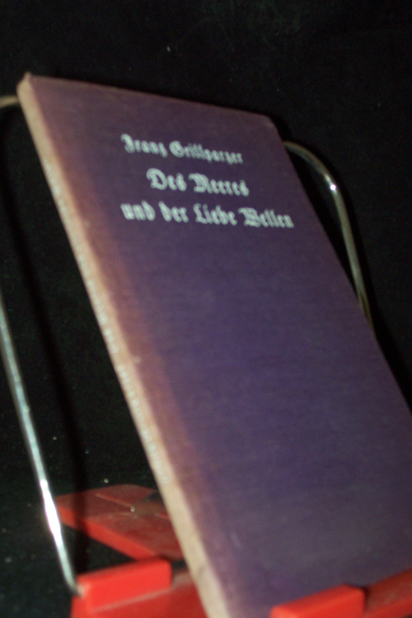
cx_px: 195
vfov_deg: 35.6
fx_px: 961
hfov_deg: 24.2
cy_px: 305
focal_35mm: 56
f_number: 3.2
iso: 160
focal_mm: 8.7
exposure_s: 1/80
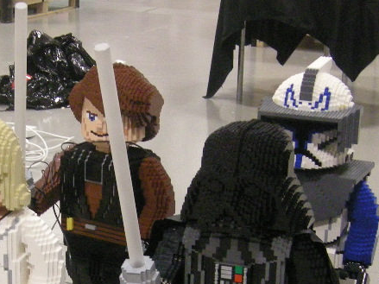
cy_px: 275
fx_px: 1149
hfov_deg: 18.7
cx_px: 116
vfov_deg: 13.9
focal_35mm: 105
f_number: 2.7
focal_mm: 7.5
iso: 400
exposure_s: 1/16.2
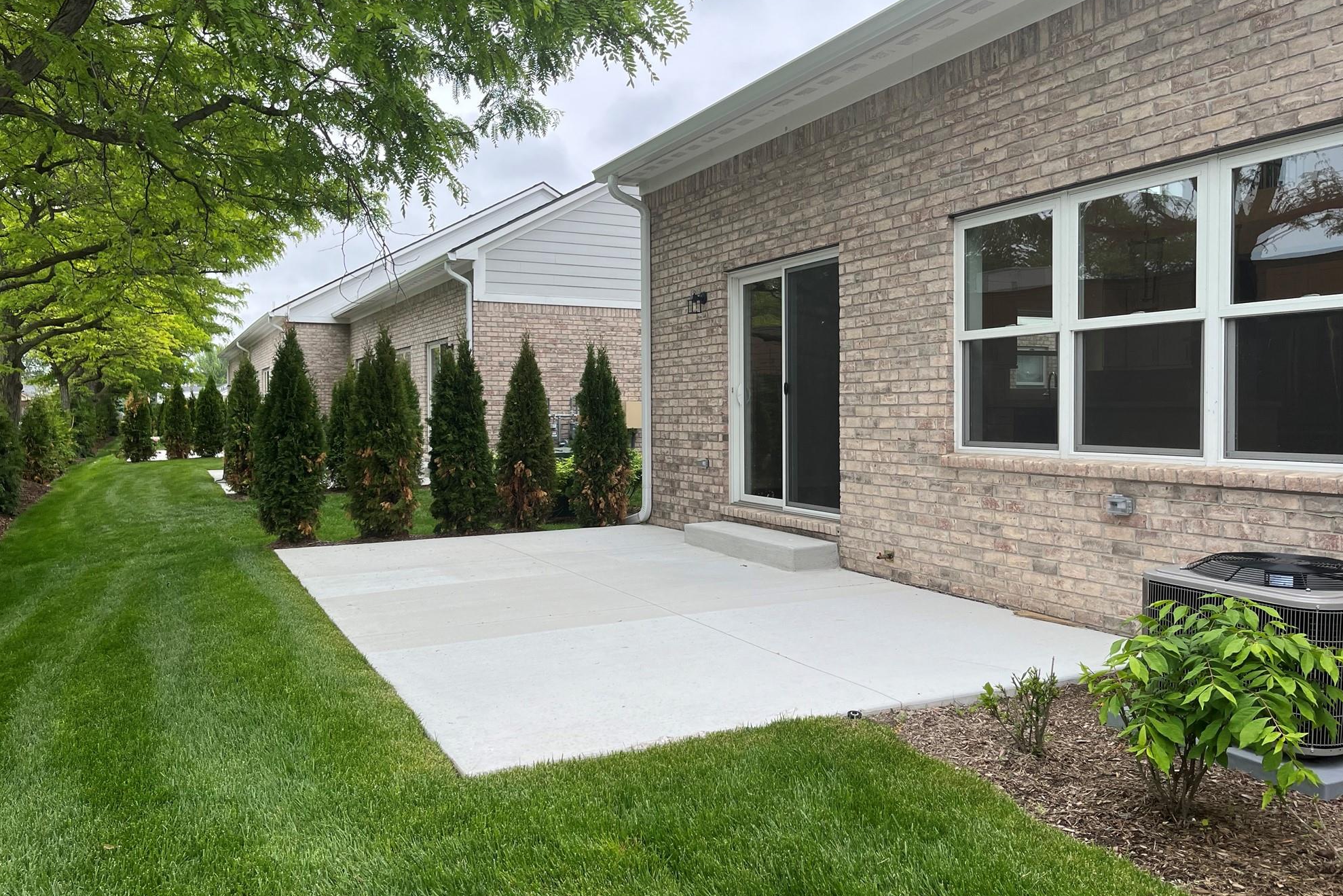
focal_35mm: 28
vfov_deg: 46.4
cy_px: 426
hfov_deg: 65.5
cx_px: 673
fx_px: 1045
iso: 50
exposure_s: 1/705
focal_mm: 5.1
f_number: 1.6
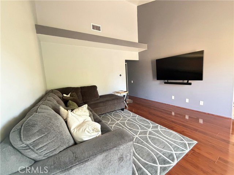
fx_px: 95
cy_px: 88
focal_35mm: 14
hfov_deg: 102.1
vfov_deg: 85.7
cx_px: 117
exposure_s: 1/60
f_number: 2.2
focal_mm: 2.22
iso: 800
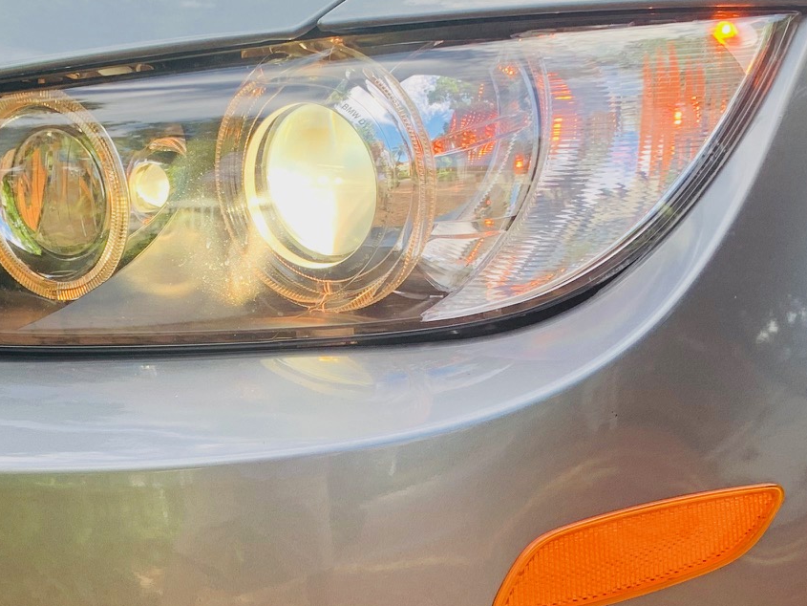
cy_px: 547
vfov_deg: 23.0
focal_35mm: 62
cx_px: 225
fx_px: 1446
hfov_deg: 30.8
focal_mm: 4.25
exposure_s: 1/183
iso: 25
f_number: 1.8
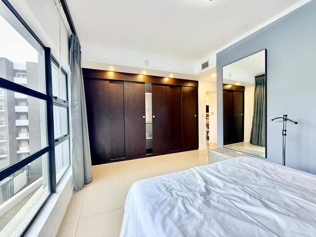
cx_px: 158
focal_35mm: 14
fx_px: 128
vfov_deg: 85.7
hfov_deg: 102.1
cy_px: 118
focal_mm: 2.22
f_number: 2.2
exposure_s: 1/50
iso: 500
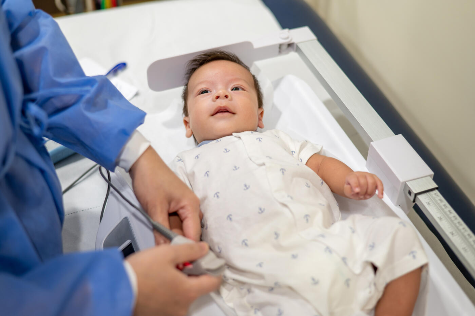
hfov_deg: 39.6
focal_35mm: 50
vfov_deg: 26.9
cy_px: 158
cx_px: 238
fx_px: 659
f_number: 2.5
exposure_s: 1/250
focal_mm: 50
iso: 640
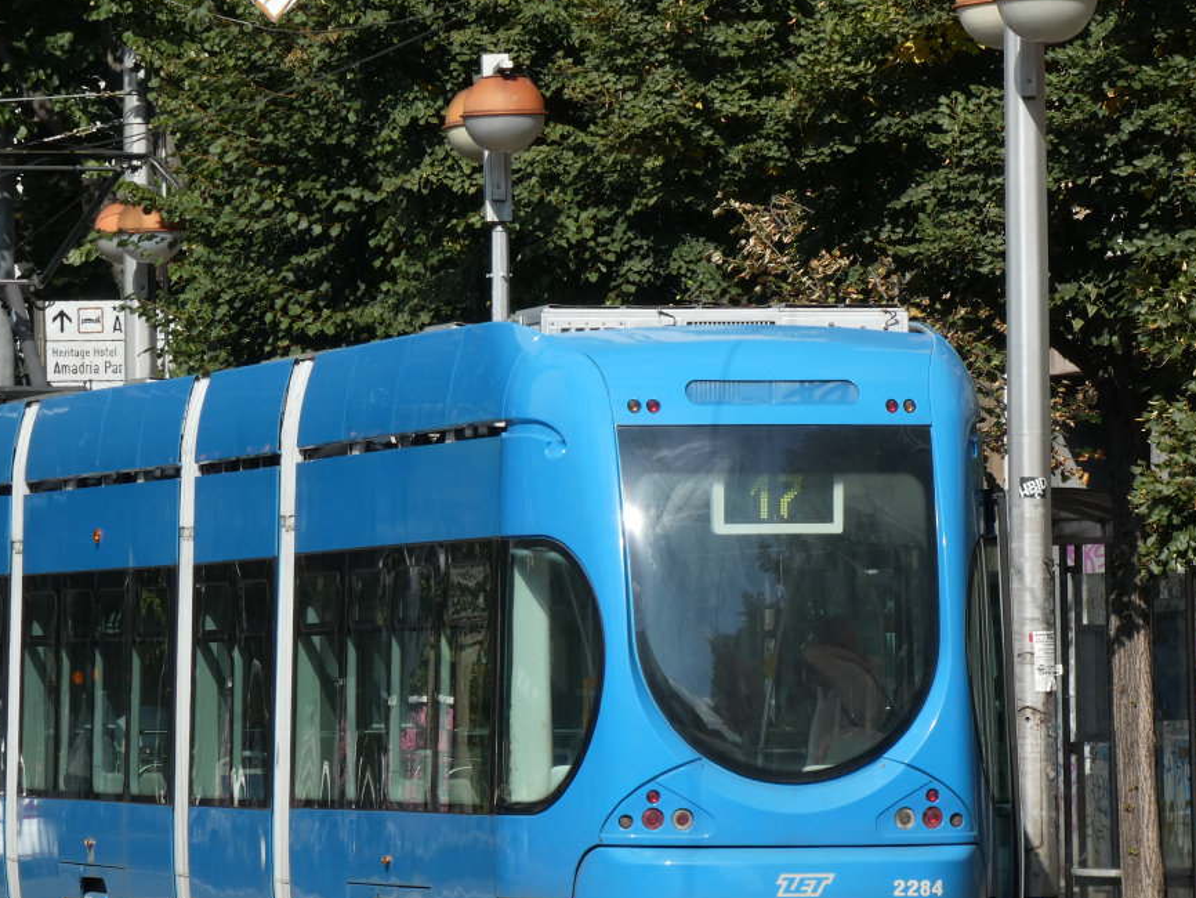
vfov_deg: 3.4
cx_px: 565
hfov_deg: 4.5
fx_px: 15276
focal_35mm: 442
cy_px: 557
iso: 80
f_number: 5.6
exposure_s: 1/400
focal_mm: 57.2
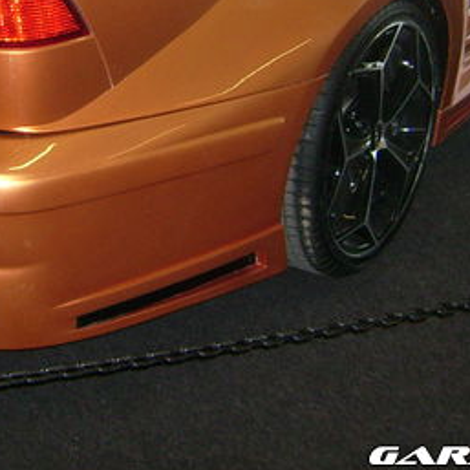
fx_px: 1183
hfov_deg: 22.2
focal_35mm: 77
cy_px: 35
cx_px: 97
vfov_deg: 21.9
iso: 100
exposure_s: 1/60
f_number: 2.8
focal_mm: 5.95
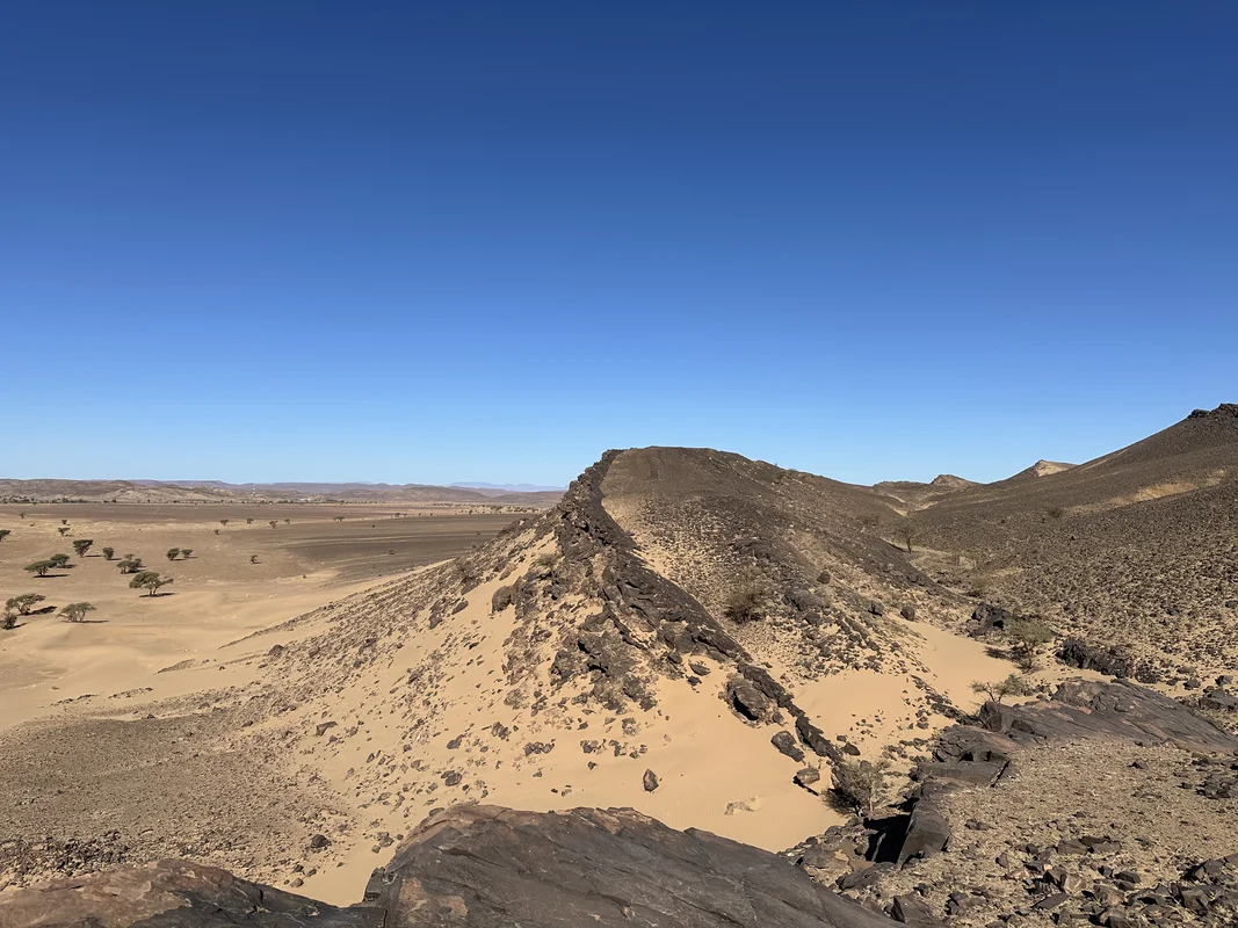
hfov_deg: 71.6
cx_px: 619
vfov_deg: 56.8
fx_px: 858
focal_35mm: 24
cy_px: 464
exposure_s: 1/8929
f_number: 1.78
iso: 80
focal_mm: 6.86
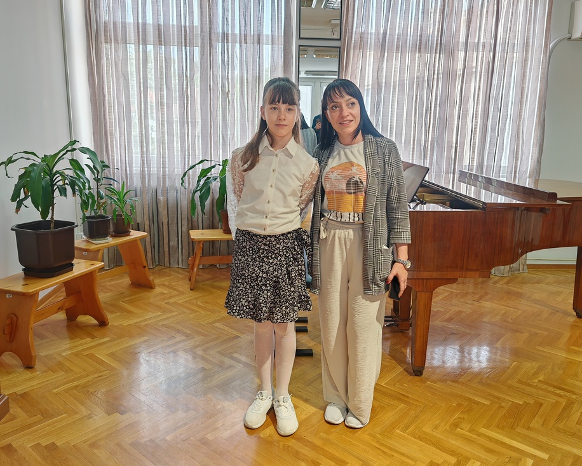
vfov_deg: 50.0
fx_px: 500
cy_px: 229
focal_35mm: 29
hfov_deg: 60.4
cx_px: 305
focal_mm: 7.62
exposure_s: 1/100
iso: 50
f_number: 1.6
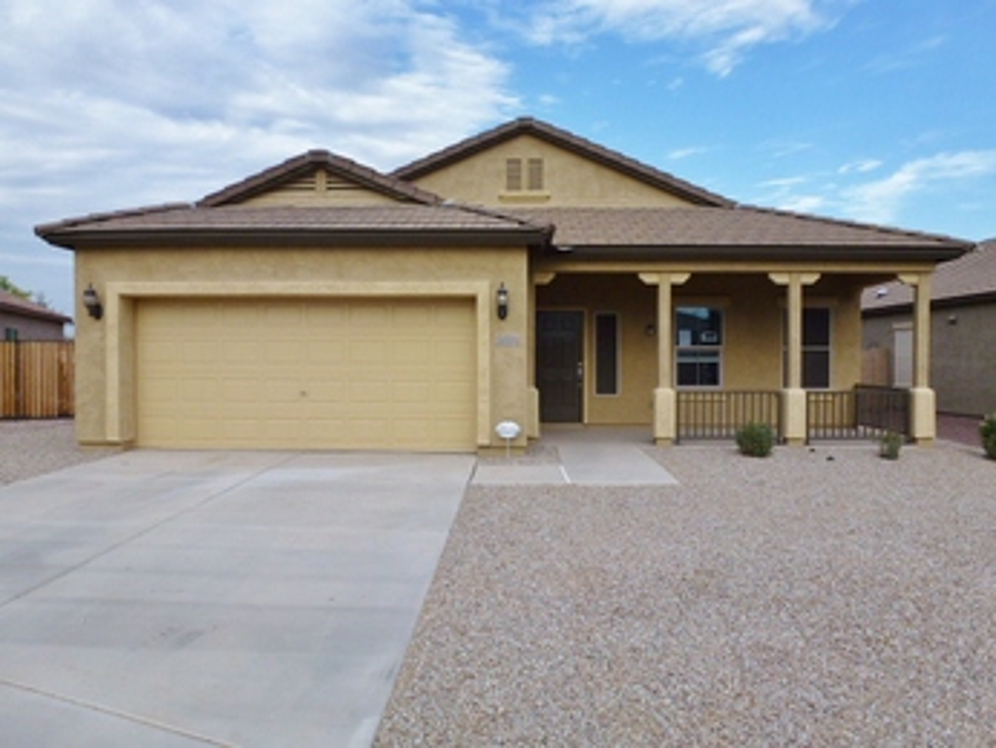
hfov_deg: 69.4
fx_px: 720
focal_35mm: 25
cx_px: 498
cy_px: 374
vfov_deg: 54.9
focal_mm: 4.3
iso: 100
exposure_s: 1/500
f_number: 4
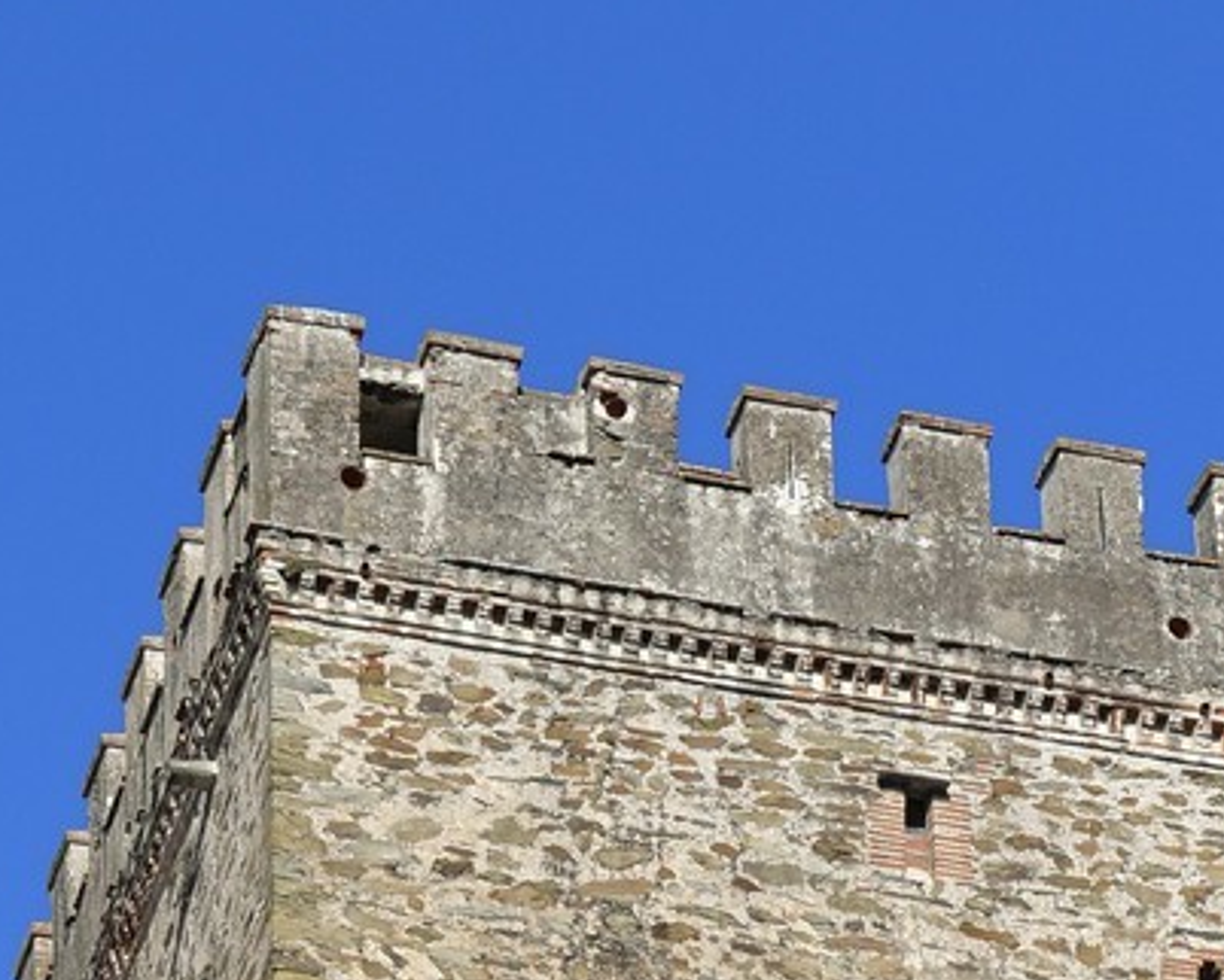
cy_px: 2353
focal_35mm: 179
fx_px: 6488
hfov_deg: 10.8
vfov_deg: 8.0
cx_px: 405
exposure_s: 1/320
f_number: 8
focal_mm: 48
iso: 100
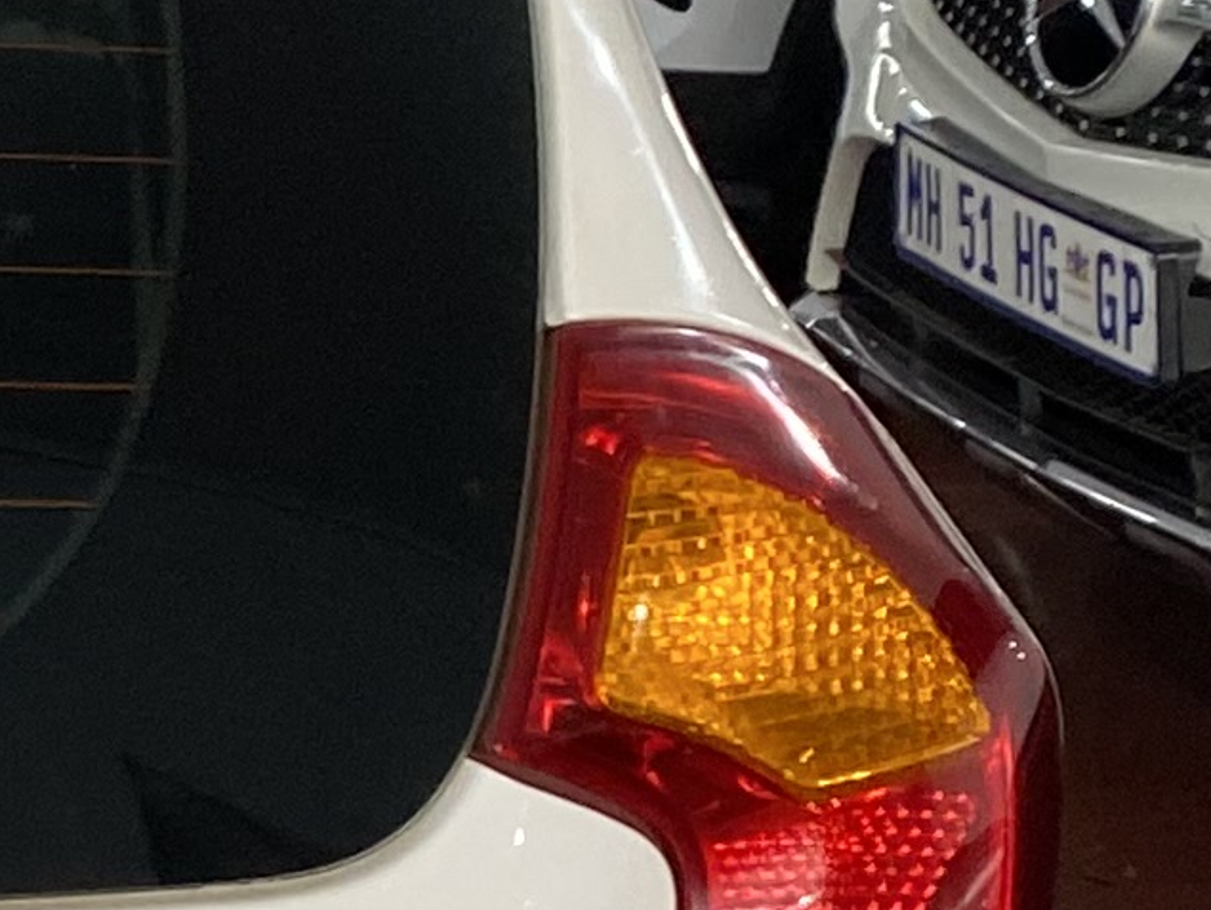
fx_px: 5776
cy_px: 906
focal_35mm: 165
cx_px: -1367
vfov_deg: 9.0
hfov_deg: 10.7
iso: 80
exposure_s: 1/100
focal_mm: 4.25
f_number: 1.8
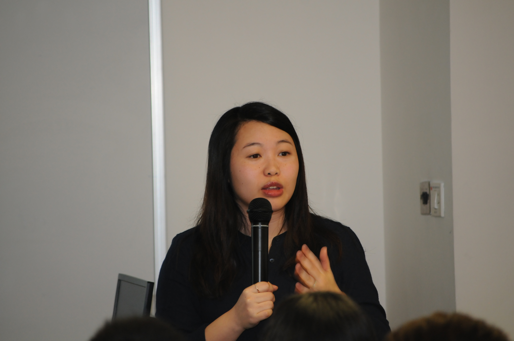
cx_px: 257
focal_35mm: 285
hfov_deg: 7.2
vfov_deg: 4.8
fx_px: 4064
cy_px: 170
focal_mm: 190
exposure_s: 1/60
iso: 800
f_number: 5.6
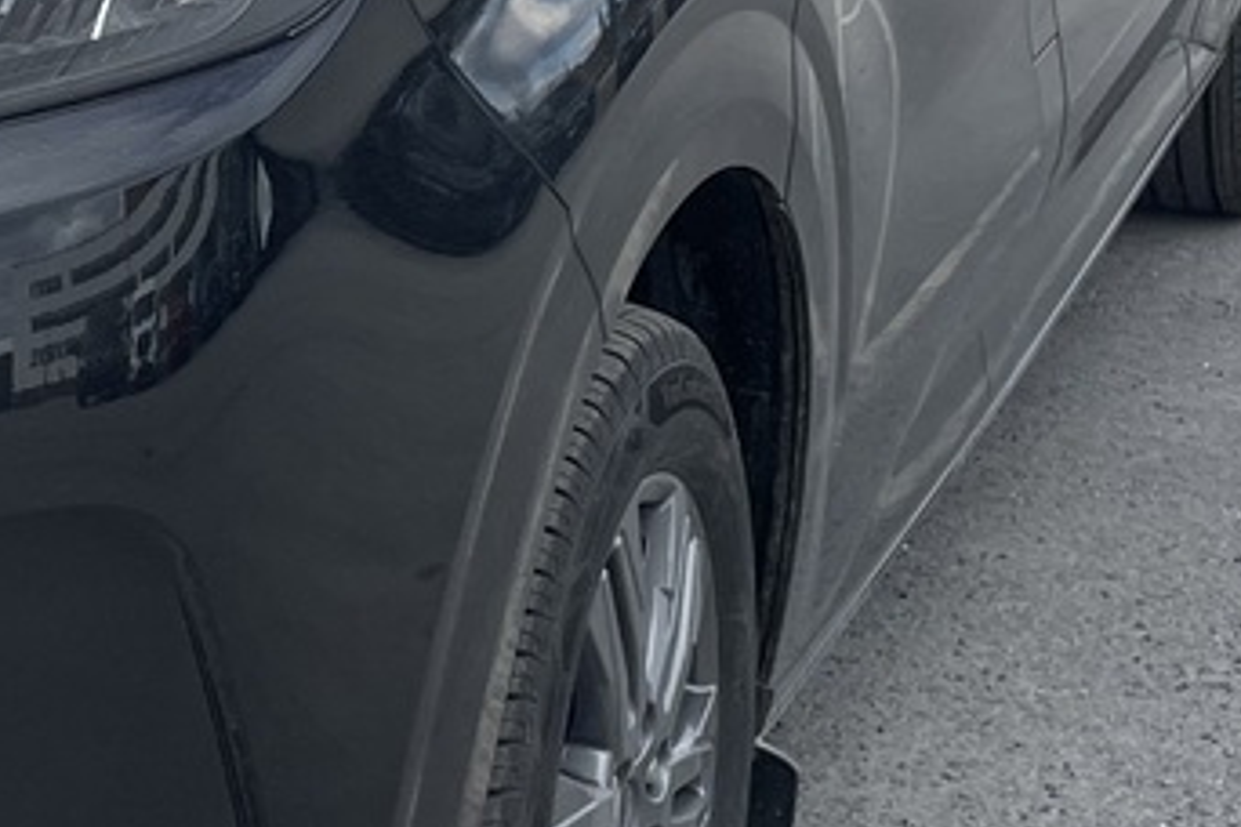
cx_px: -388
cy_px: 83
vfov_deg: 11.9
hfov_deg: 16.9
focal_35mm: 114
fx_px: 3930
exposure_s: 1/1247
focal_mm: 4.2
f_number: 1.6
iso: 32
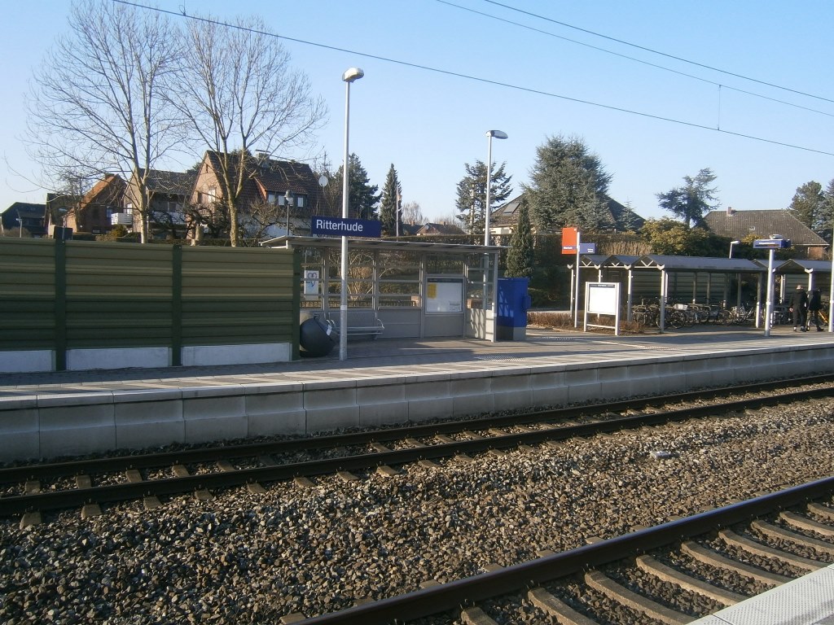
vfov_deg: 53.1
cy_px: 312
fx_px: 626
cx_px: 417
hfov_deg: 67.3
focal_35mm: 26
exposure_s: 1/500
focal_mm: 4.7
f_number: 2.8
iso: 80
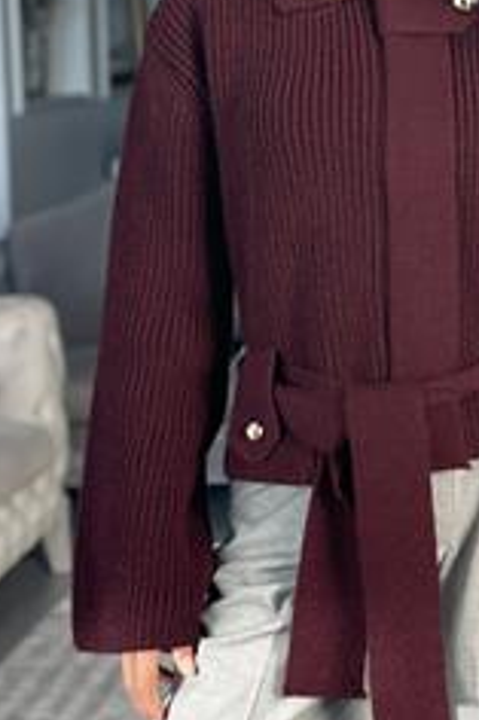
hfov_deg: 12.7
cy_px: 235
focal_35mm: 107
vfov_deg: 19.0
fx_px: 2139
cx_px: 433
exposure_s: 1/198
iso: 80
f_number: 1.78
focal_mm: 6.86
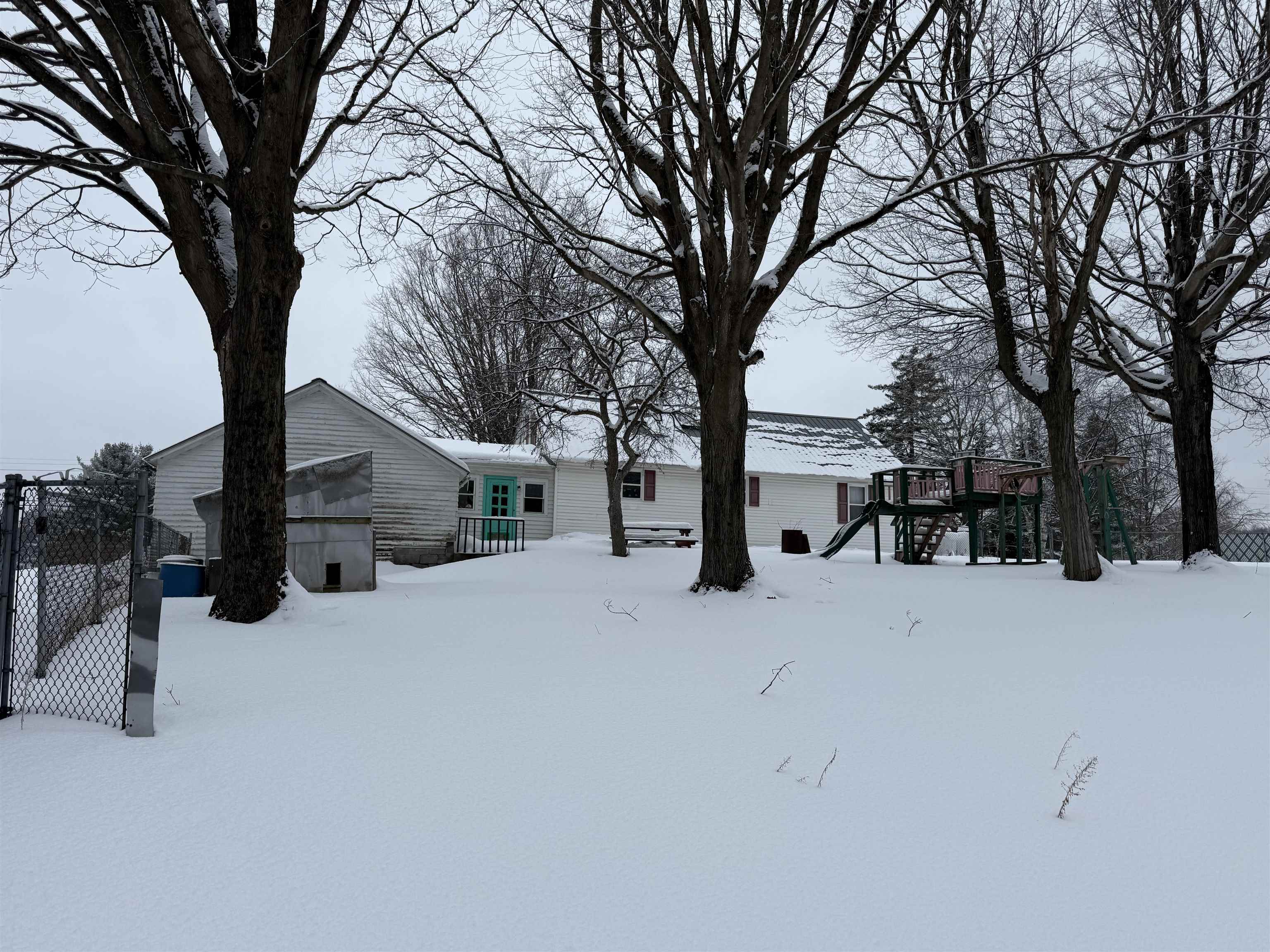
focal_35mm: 24
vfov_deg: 56.8
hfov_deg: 71.6
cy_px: 476
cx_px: 635
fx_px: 881
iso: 80
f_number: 1.78
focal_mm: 6.76
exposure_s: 1/2232
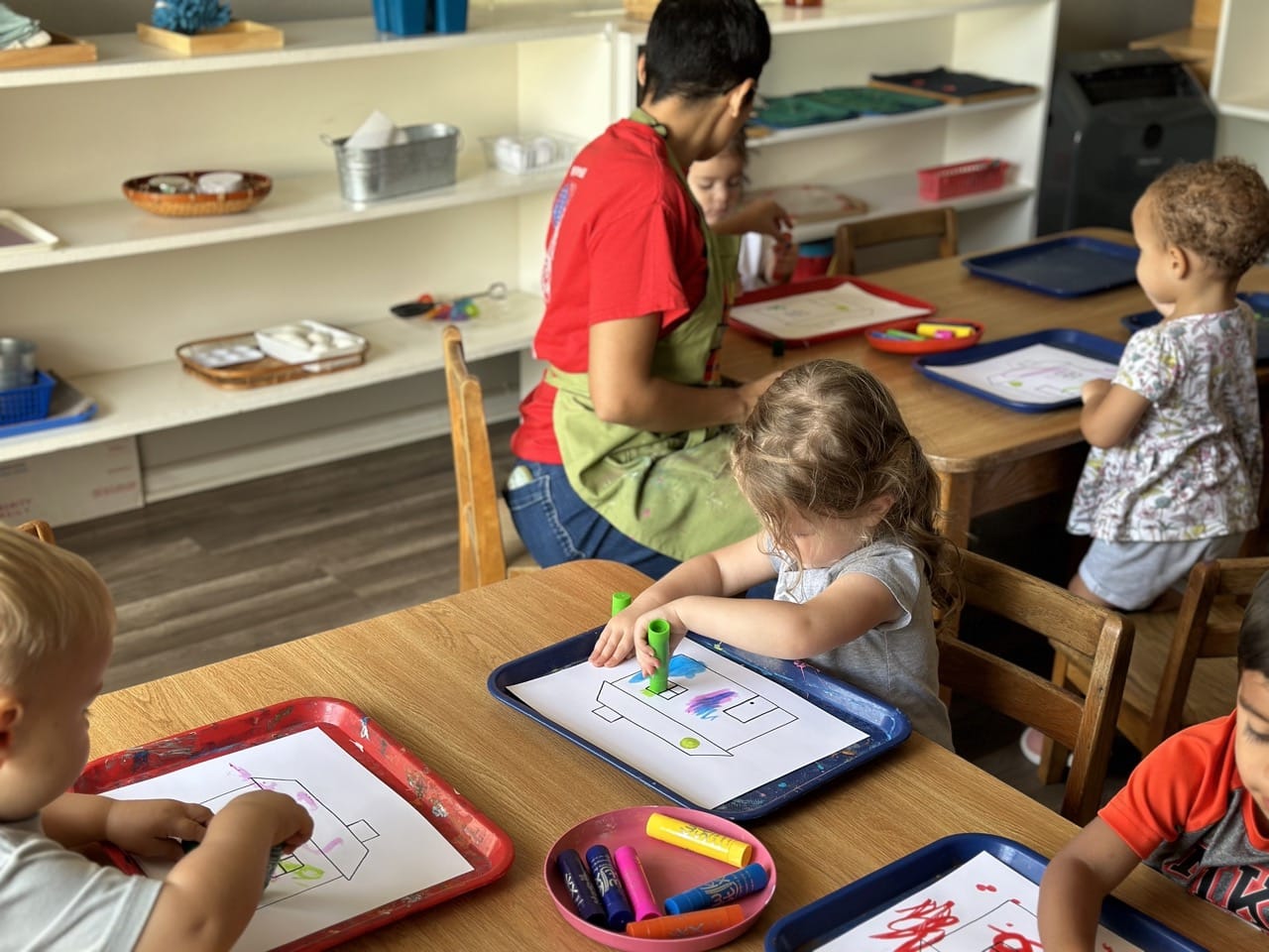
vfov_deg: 30.3
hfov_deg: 39.7
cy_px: 476
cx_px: 634
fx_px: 1760
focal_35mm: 48
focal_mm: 6.86
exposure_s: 1/132
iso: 100
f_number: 1.78
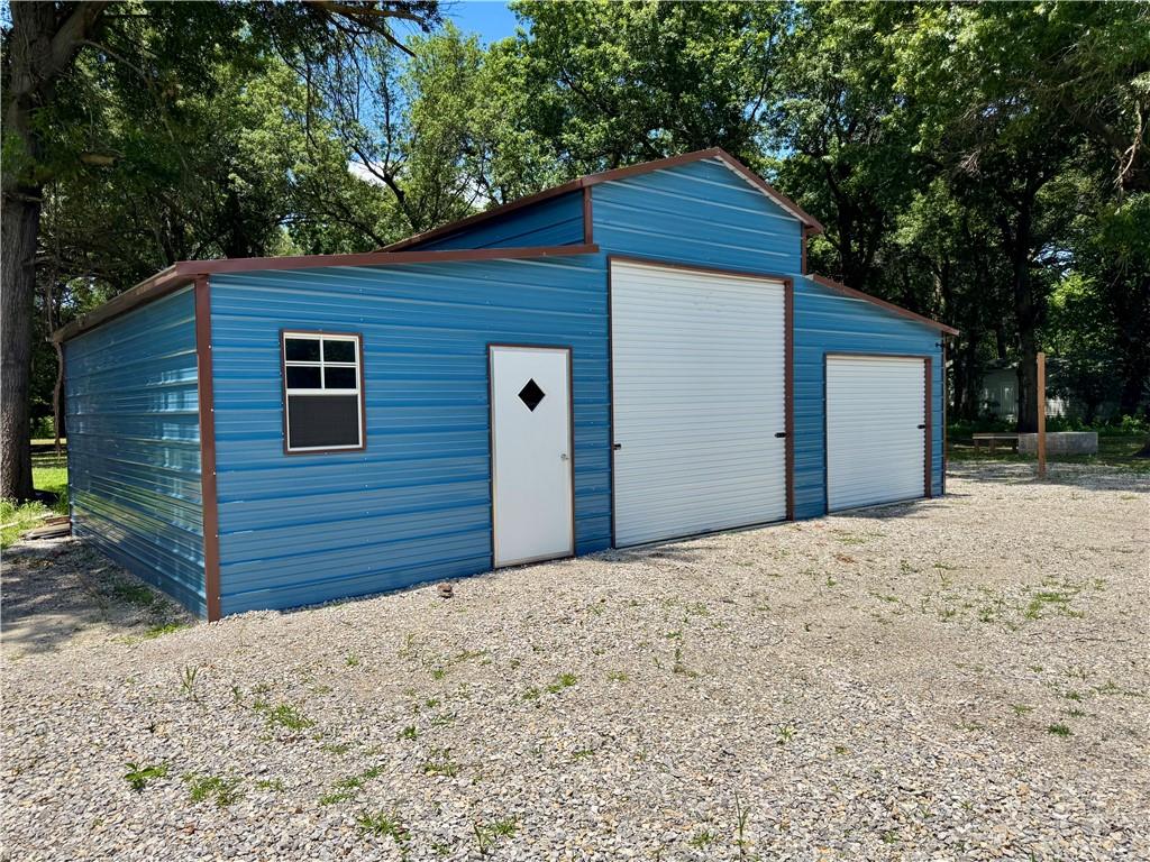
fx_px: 797
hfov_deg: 71.6
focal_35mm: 24
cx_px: 575
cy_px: 431
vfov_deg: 56.8
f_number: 1.78
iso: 80
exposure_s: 1/4950
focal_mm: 6.76
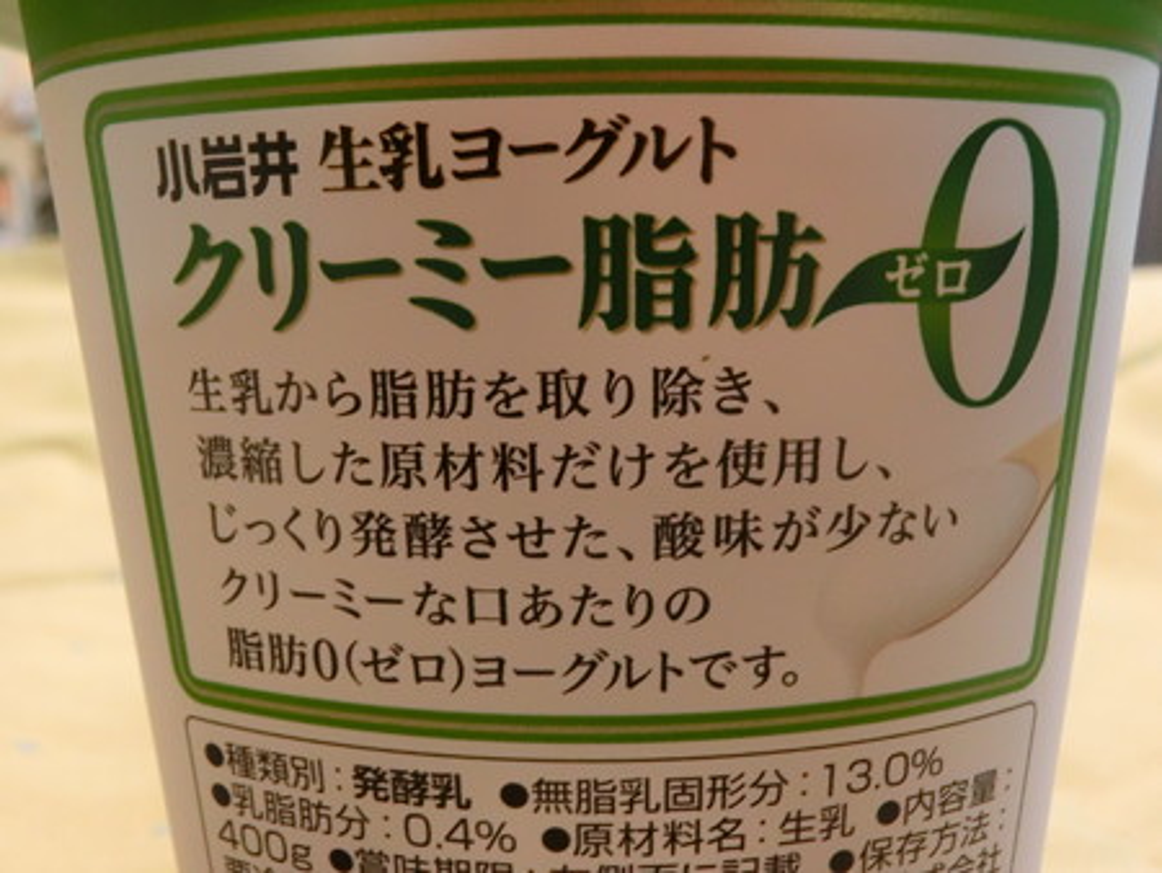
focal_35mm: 33
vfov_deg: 43.0
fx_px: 1108
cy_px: 436
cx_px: 581
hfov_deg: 55.3
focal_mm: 5.93
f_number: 3.7
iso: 800
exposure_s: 1/25
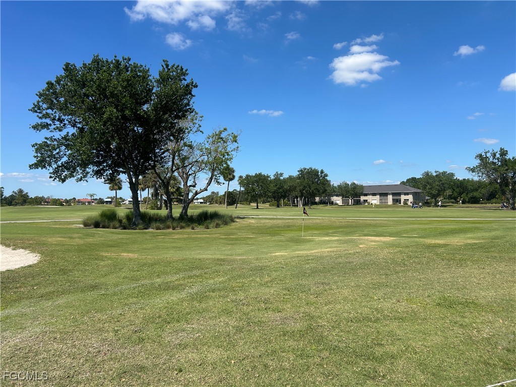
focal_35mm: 26
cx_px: 258
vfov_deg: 53.1
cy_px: 194
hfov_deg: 67.3
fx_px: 388
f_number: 1.5
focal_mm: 5.7
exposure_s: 1/4444
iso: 50
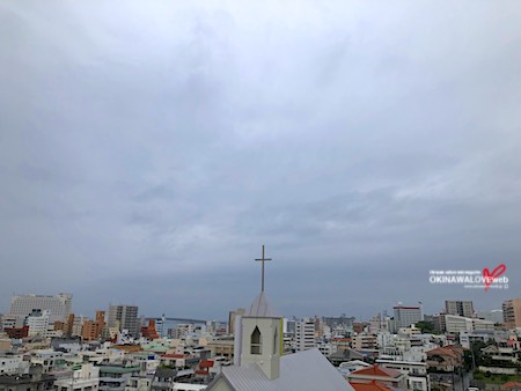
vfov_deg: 49.8
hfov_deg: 63.4
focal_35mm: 28
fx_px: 422
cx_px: 260
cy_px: 196
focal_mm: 3.99
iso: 20
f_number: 1.8
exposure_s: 1/823
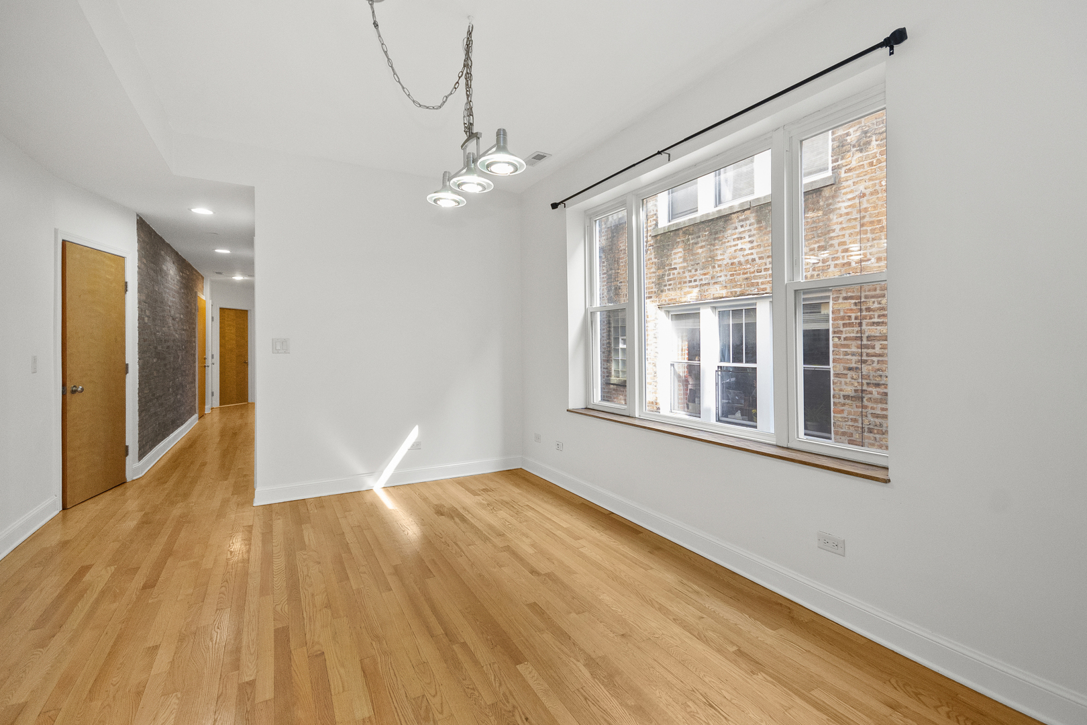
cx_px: 544
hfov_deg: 100.4
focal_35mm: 15
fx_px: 453
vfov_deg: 77.3
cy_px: 362
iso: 1250
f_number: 5.6
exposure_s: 1/80
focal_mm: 10
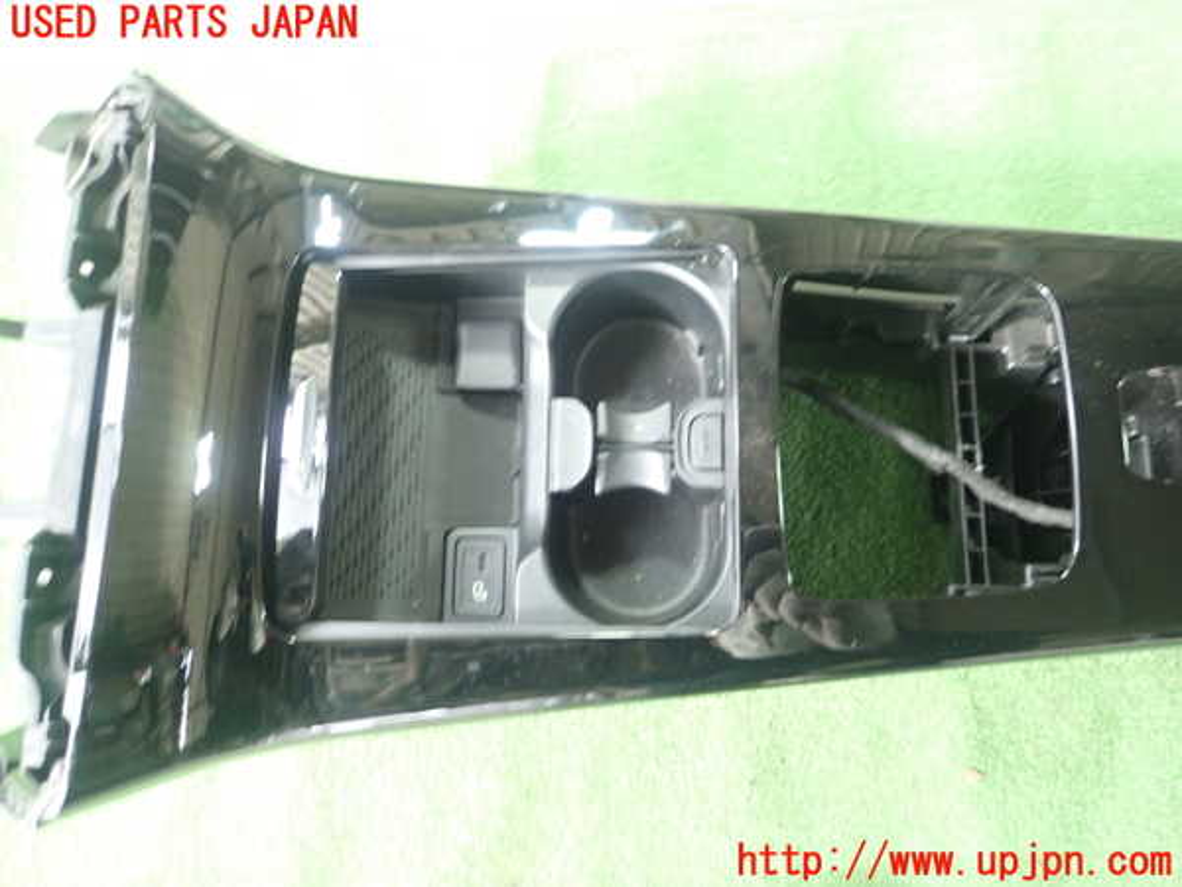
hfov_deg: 69.4
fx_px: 854
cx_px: 591
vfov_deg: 54.9
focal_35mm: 25
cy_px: 444
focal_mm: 4.5
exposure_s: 1/30
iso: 250
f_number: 2
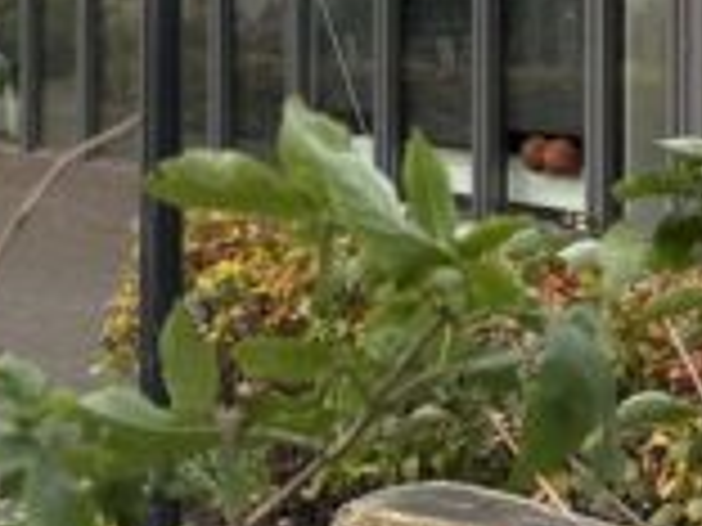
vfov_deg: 12.3
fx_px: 2393
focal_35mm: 118
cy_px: -54
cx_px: 292
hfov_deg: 16.7
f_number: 1.78
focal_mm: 6.76
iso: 100
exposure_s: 1/304
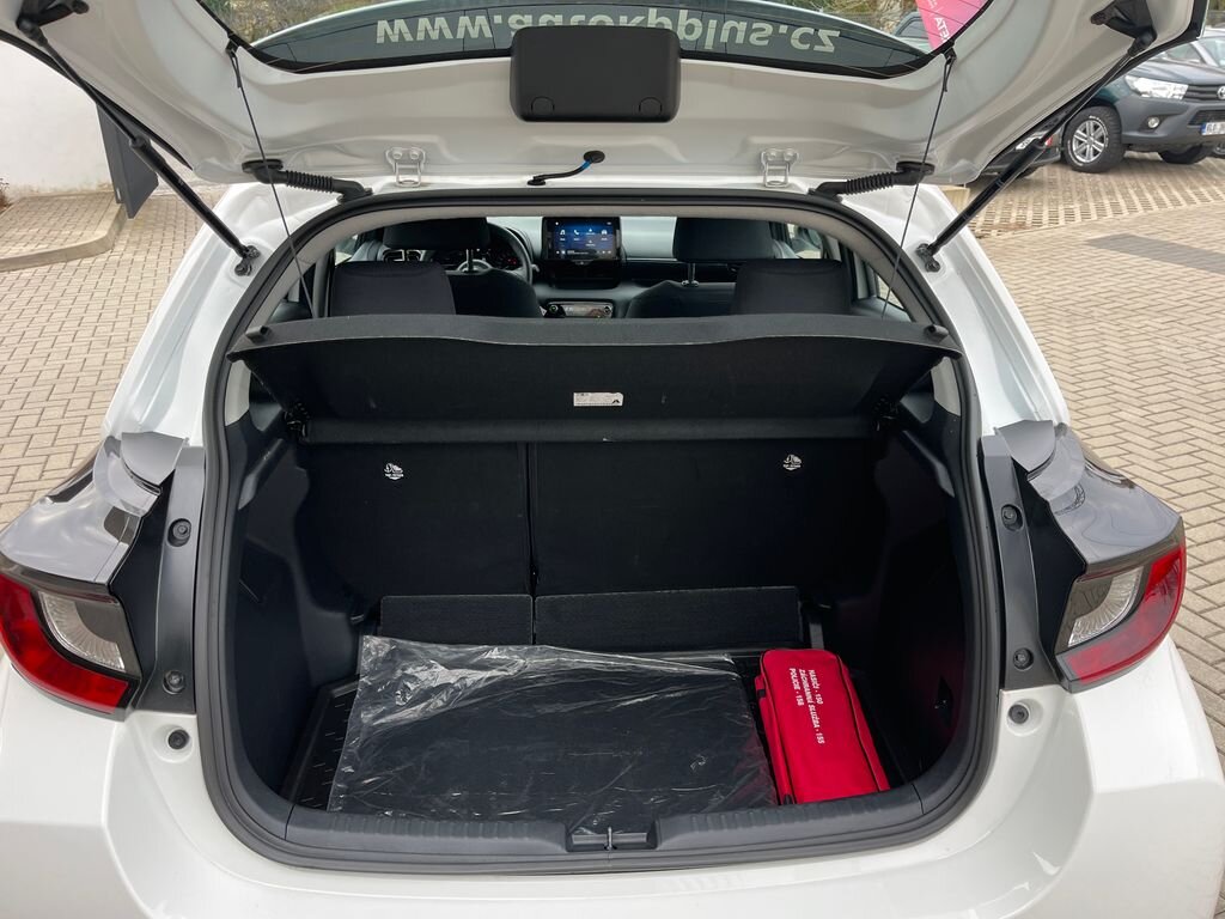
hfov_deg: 67.3
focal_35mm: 26
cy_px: 460
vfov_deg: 53.1
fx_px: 920
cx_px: 612
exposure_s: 1/209
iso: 50
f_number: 1.6
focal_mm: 5.1
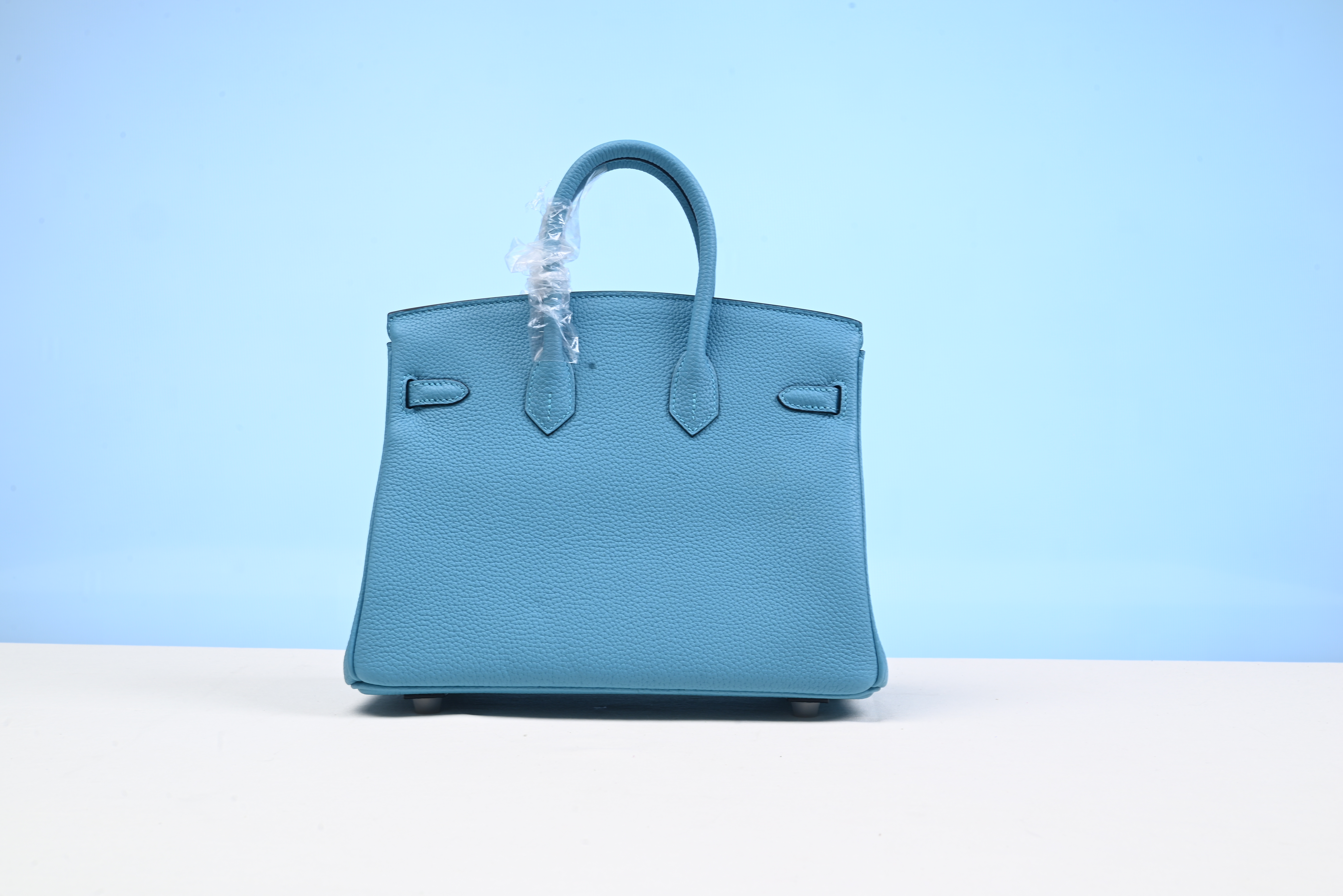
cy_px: 448
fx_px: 1493
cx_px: 672
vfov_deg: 33.4
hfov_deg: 48.4
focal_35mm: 40
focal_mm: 40
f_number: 16
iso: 100
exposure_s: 1/2
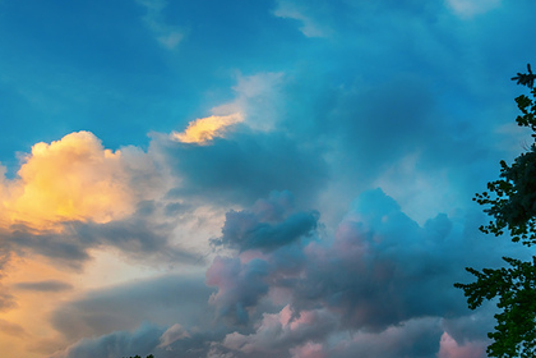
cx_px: 211
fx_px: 744
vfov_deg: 27.0
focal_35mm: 50
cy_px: 179
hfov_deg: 39.4
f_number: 5.6
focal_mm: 35
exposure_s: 1/250
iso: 640
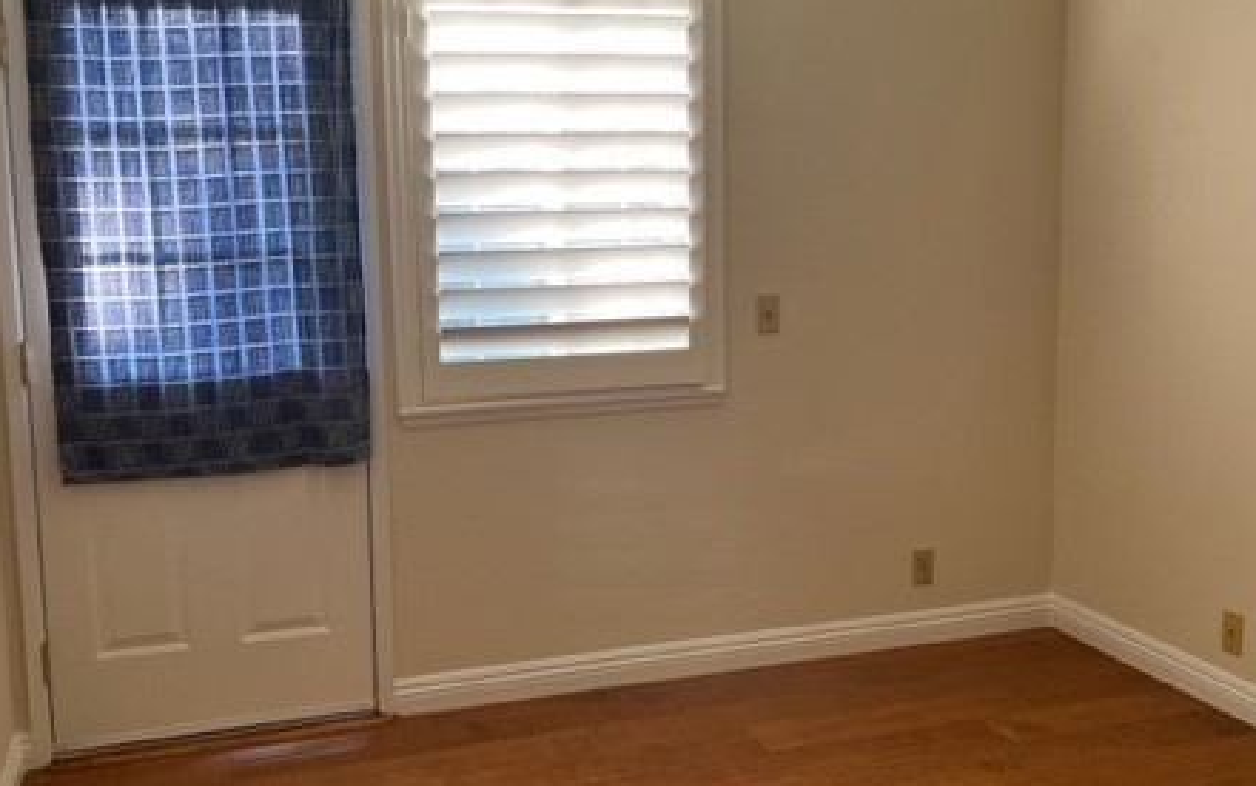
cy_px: 356
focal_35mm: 40
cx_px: 621
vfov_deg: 32.0
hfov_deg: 49.3
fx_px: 1370
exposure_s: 1/121
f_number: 1.5
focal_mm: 5.7
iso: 64
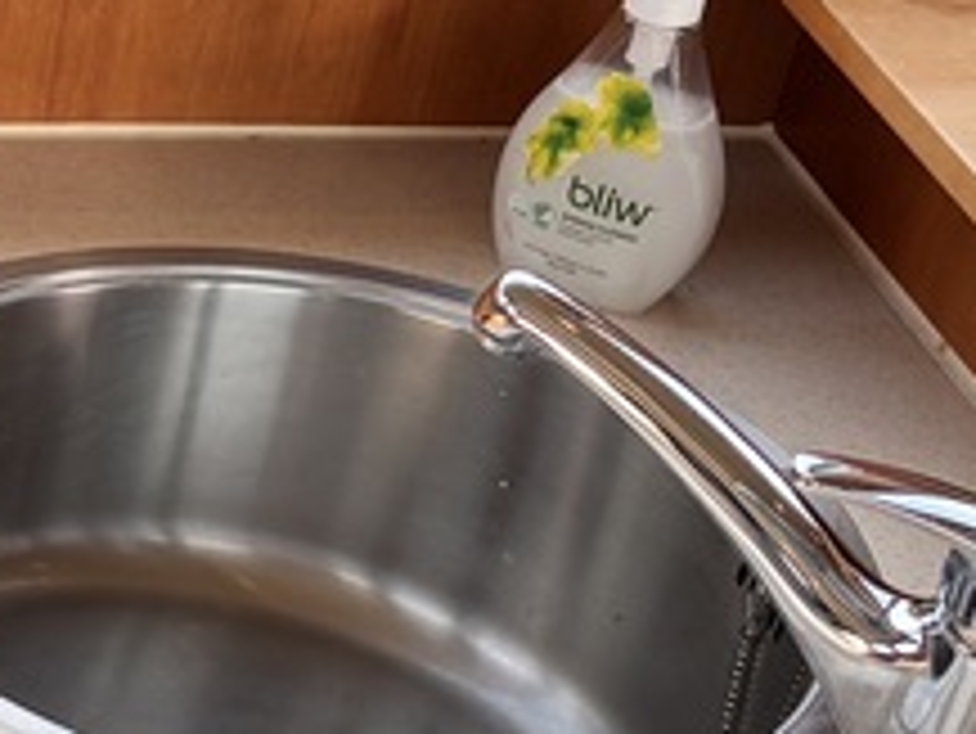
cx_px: -1183
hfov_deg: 11.8
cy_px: 711
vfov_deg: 10.2
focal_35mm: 144
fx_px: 4062
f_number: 1.6
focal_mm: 5.96
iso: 40
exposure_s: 1/256
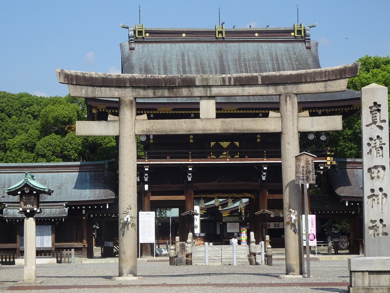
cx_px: 195
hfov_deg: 18.7
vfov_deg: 14.1
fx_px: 1183
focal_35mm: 105
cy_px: 146
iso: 80
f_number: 5
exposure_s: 1/500
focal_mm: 17.97
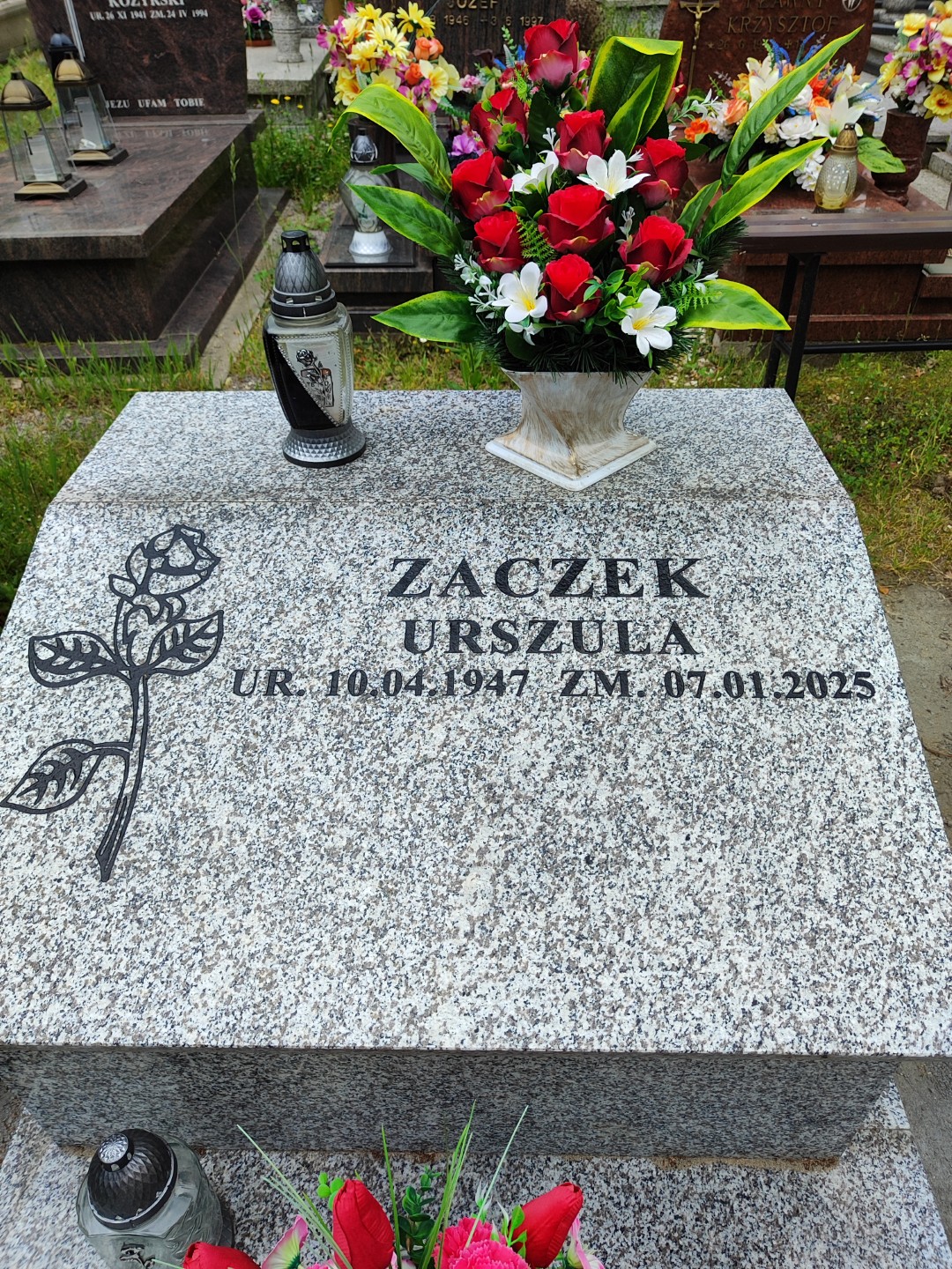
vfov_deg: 73.9
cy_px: 634
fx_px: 843
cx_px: 476
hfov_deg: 58.9
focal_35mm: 23
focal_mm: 5.59
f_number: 1.88
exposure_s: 1/268
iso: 50
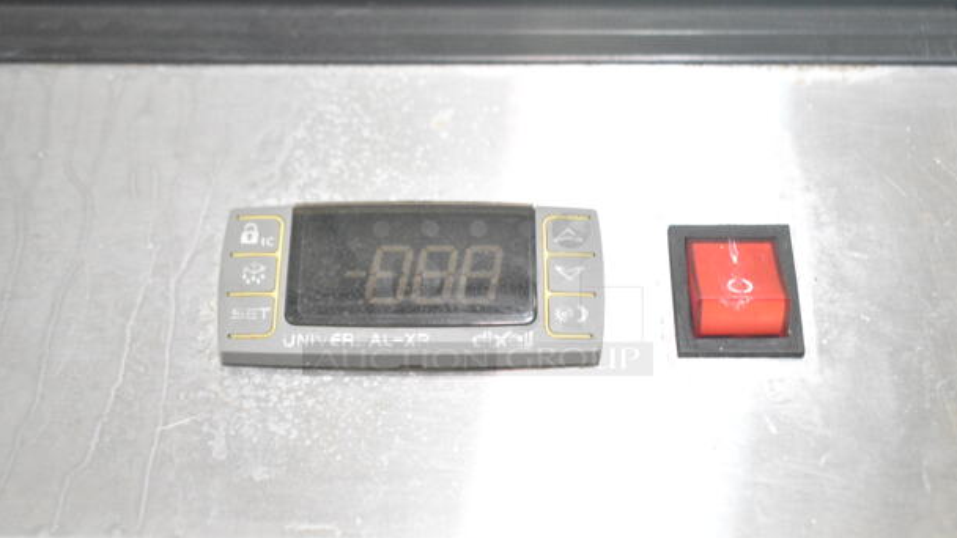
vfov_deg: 20.0
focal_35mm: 60
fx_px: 1523
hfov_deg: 34.9
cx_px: 478
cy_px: 293
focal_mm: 38
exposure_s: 1/100
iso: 6400
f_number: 4.8
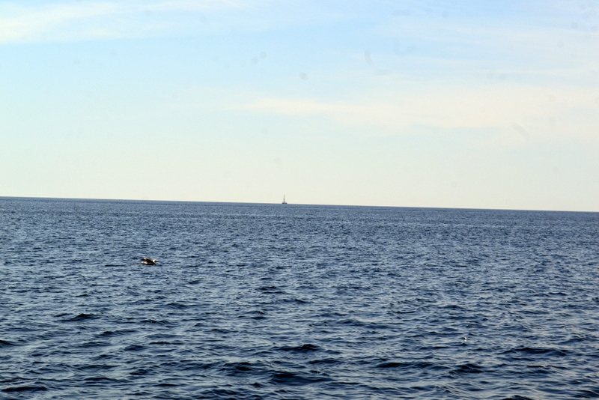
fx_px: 1373
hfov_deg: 24.6
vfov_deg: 16.6
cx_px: 300
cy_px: 200
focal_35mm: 82
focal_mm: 55
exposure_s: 1/500
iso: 250
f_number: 11
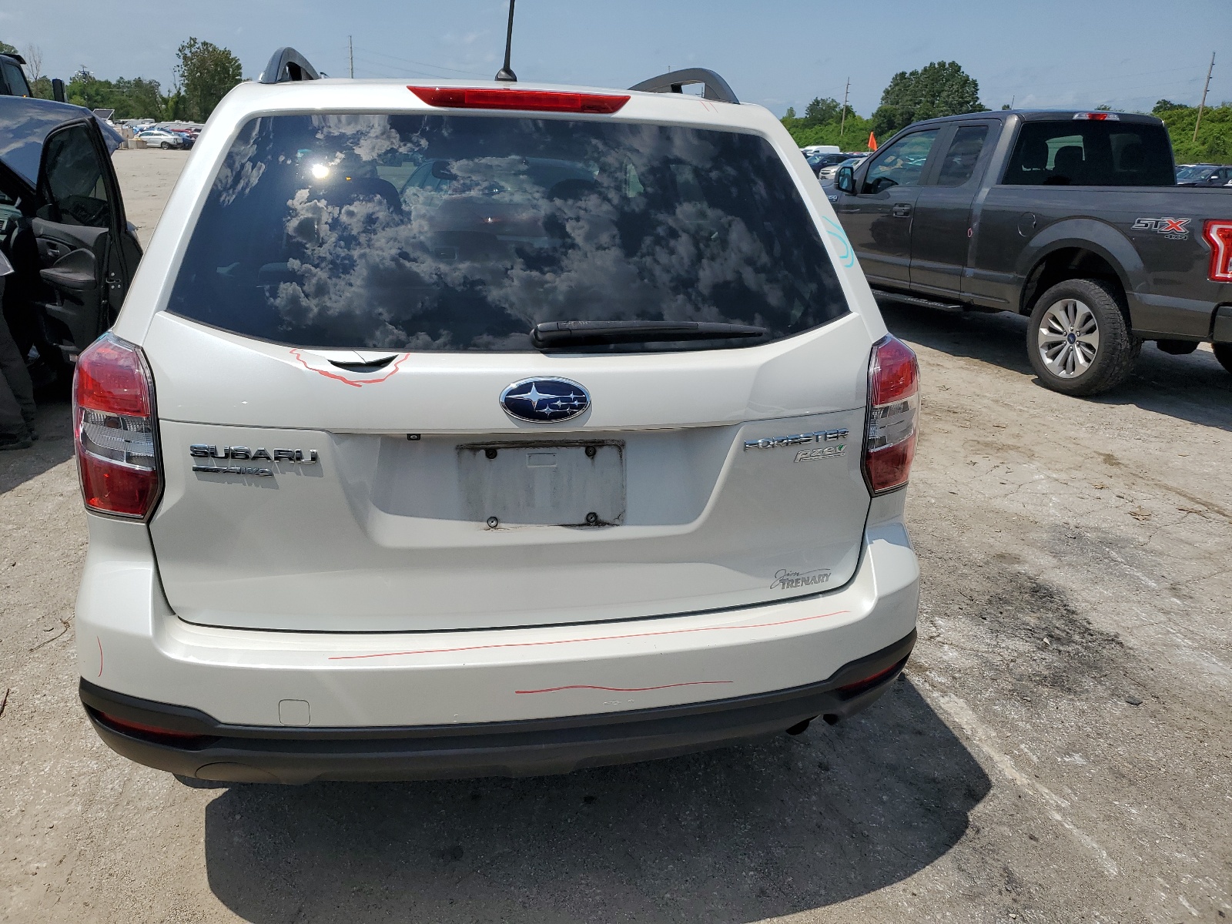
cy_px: 462
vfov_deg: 53.1
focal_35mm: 26
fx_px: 925
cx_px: 616
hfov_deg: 67.3
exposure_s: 1/10000
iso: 50
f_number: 1.5
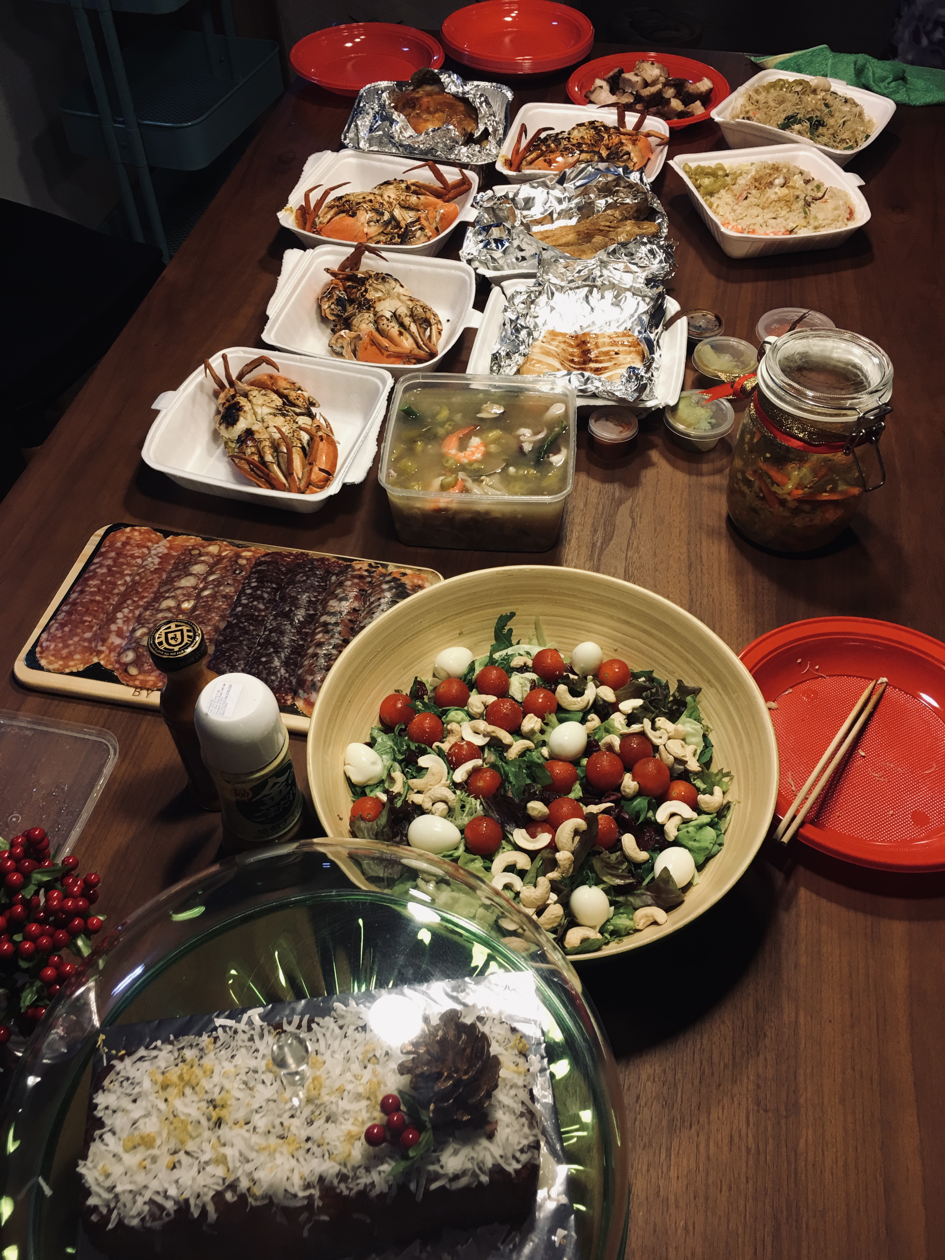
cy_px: 630
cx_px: 472
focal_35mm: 29
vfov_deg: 61.7
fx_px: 1056
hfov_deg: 48.2
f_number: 2.2
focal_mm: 4.15
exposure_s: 1/17
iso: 40
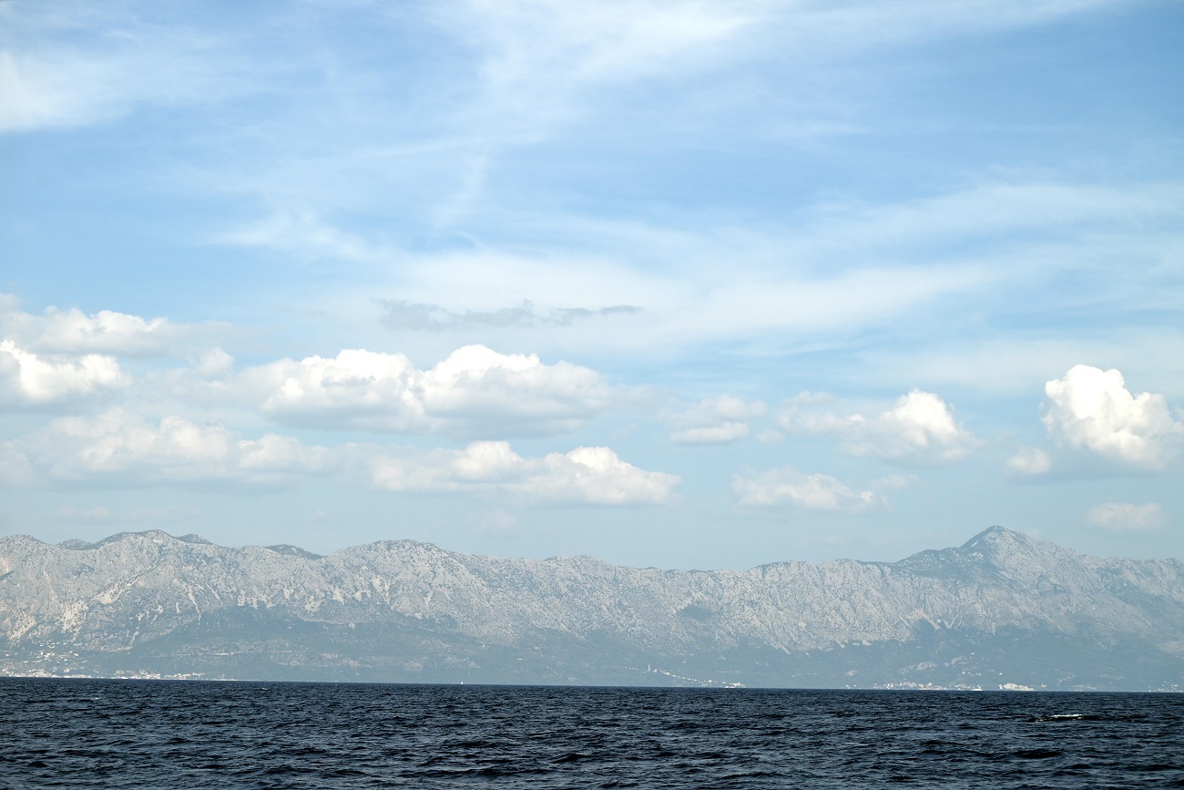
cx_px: 592
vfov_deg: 19.5
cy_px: 395
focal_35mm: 70
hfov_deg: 28.8
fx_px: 2302
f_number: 7.1
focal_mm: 70
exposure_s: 1/800
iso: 100
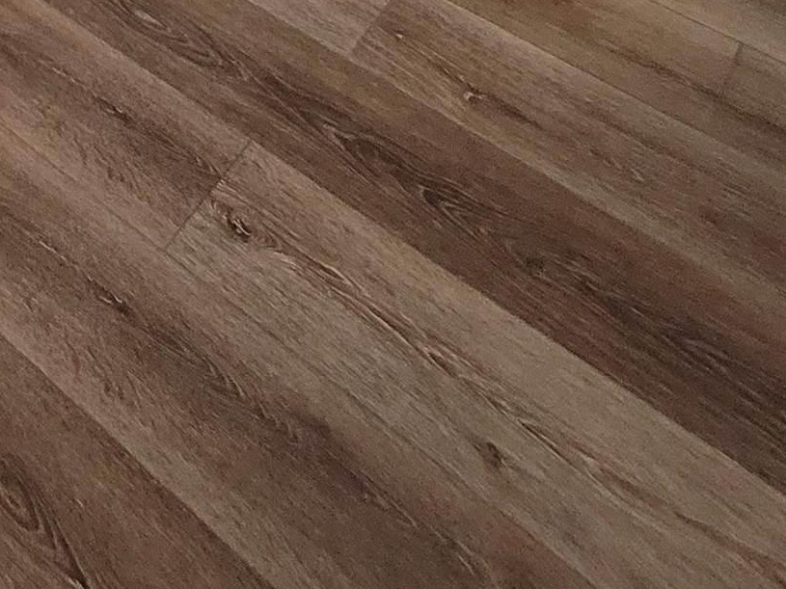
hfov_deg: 34.1
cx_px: -66
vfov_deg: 20.7
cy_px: -472
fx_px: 1112
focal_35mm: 49
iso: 250
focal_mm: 1.74
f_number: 2.2
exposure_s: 1/59
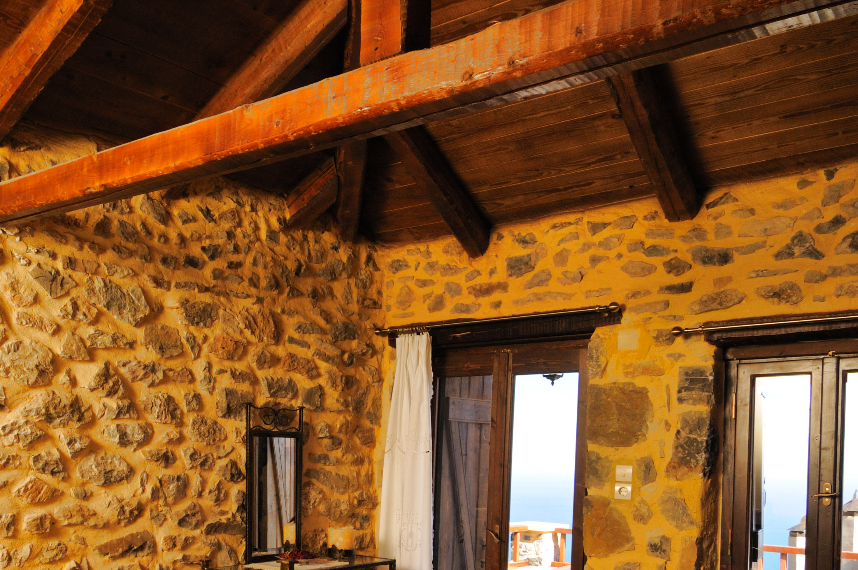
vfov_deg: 36.4
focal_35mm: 35
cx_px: 314
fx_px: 833
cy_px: 465
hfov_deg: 53.8
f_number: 6.3
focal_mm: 12
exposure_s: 1/250
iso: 200
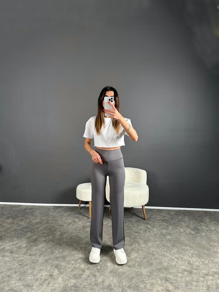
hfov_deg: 56.8
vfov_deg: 71.6
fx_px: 202
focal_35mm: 24
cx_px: 110
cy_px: 146
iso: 160
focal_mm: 6.86
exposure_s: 1/121
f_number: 1.78
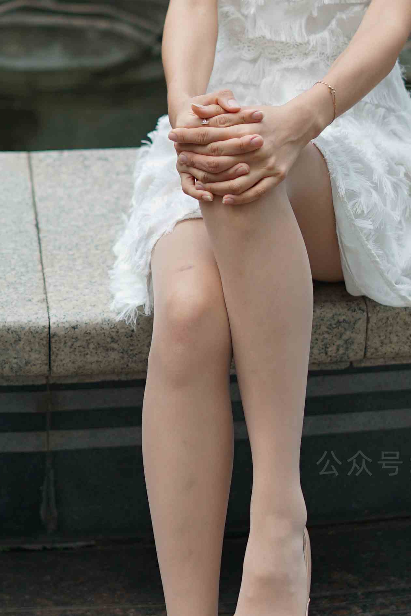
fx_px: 1916
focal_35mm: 112
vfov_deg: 18.2
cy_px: 236
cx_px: 253
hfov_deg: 12.2
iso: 200
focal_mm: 50
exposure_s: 1/2500
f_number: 2
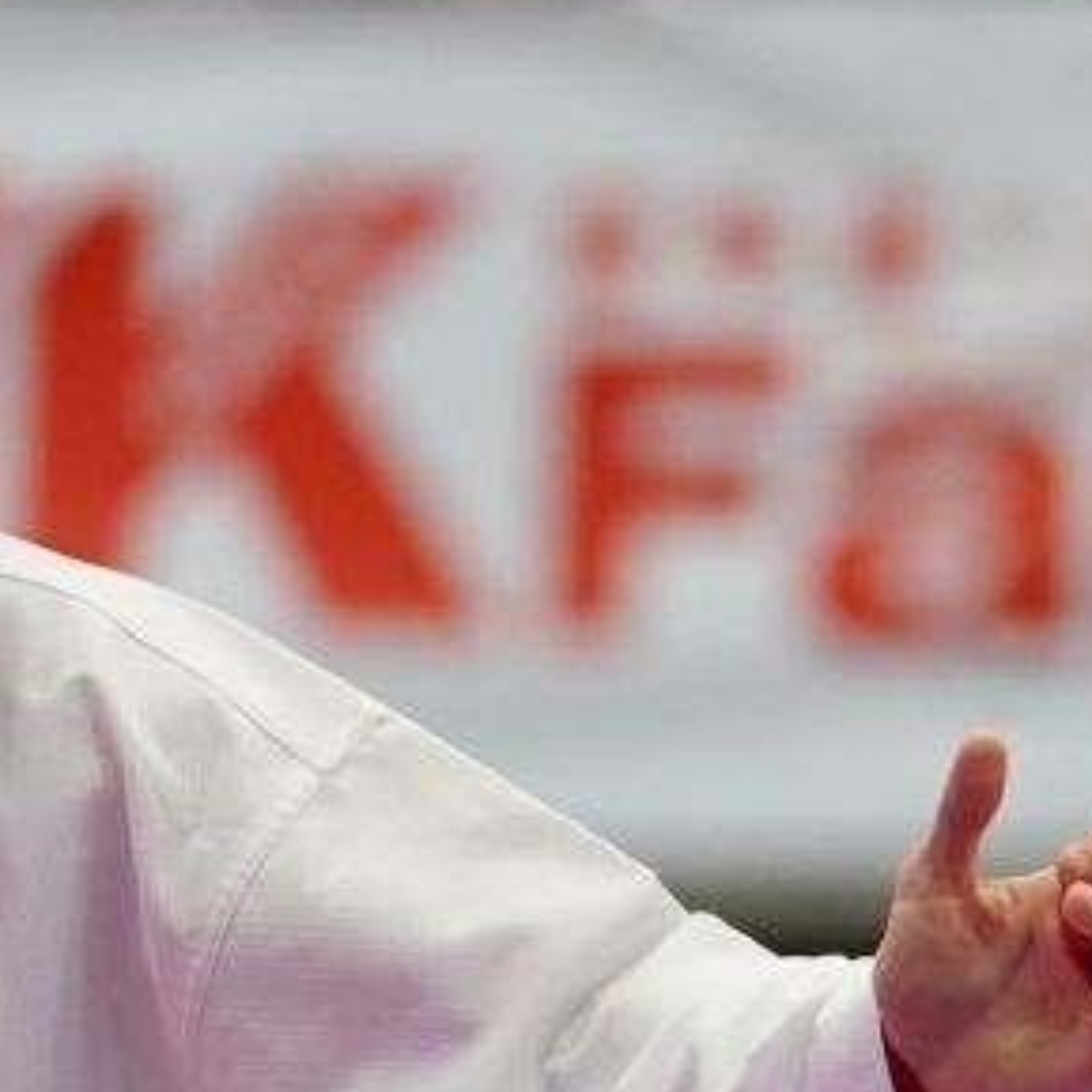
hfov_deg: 1.8
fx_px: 35690
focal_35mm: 1000
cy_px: 703
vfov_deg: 1.8
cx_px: 676
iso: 3200
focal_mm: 189
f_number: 2.8
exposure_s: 1/1000
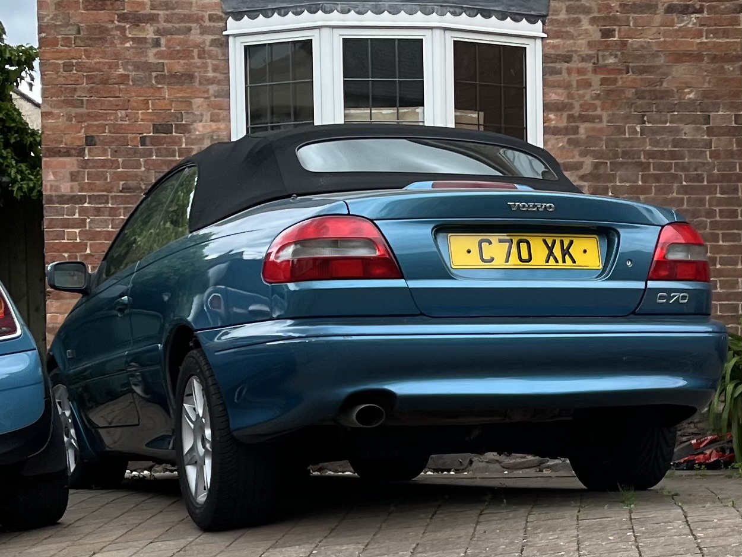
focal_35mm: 26
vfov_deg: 53.1
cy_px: 278
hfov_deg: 67.3
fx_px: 557
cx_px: 371
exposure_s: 1/589
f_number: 1.6
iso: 50
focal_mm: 5.1
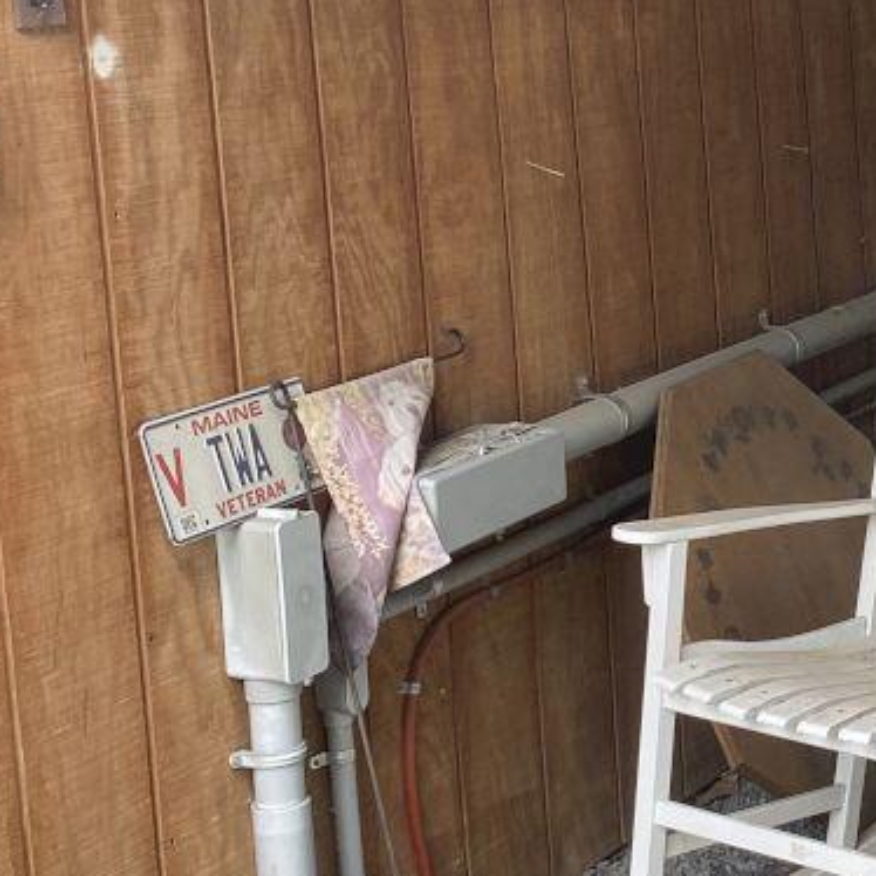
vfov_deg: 21.0
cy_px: 280
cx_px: 1136
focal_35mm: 82
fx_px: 2348
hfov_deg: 19.5
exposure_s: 1/203
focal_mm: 4.25
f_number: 1.8
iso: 32
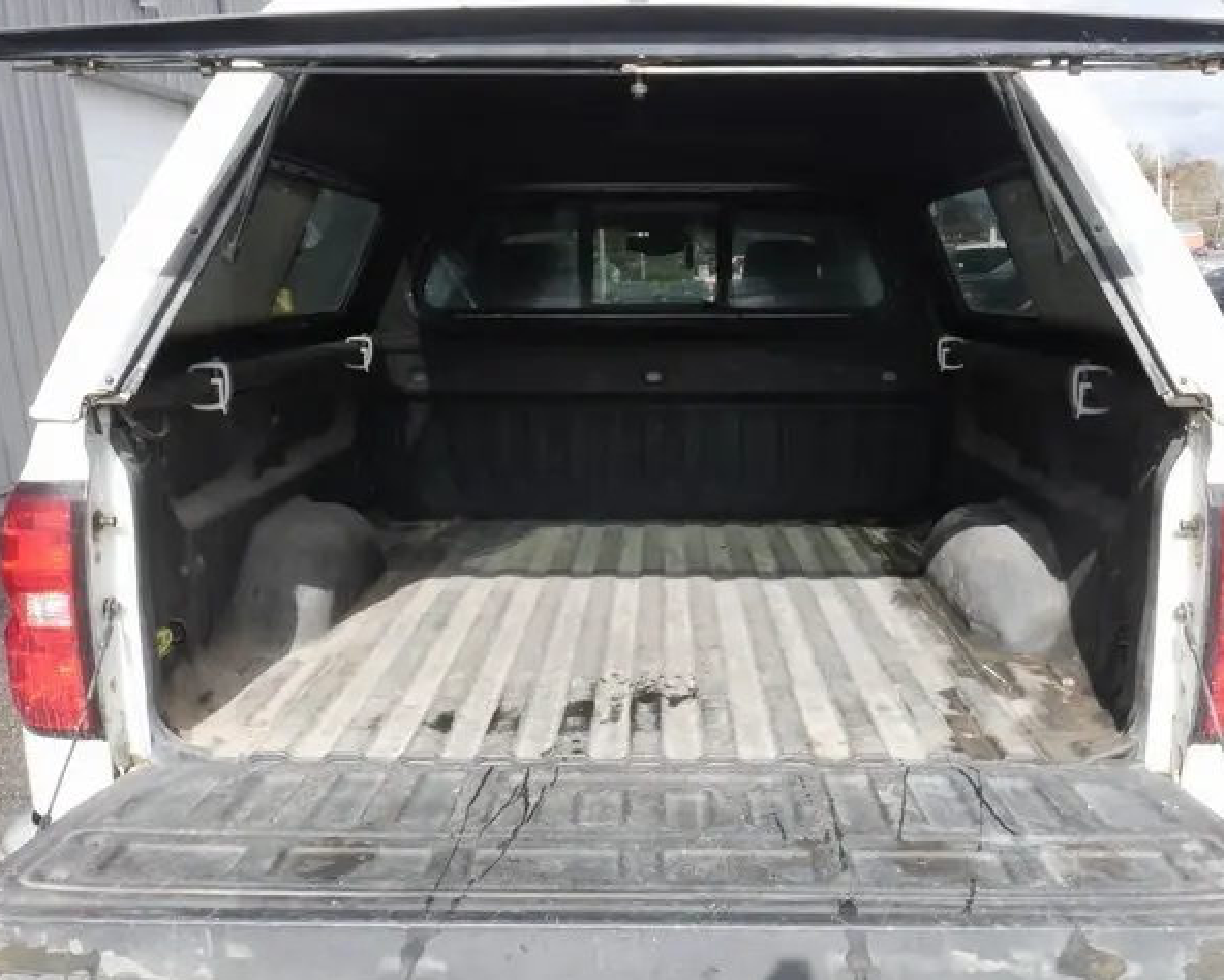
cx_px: 649
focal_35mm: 38
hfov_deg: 47.9
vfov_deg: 39.2
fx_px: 1377
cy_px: 495
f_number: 20
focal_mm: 18
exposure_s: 1/60
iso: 500
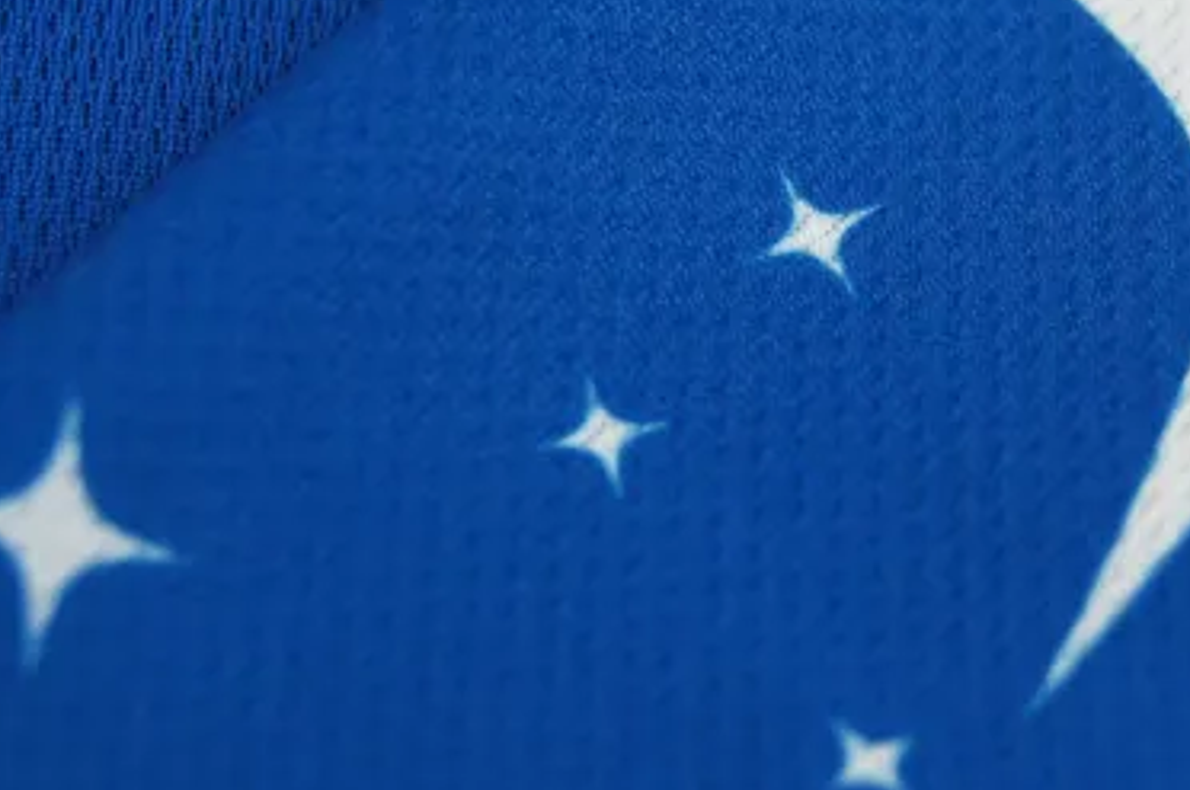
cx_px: 921
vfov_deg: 10.6
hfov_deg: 15.8
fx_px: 4259
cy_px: 261
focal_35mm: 129
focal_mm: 40
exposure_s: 1/80
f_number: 5
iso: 250
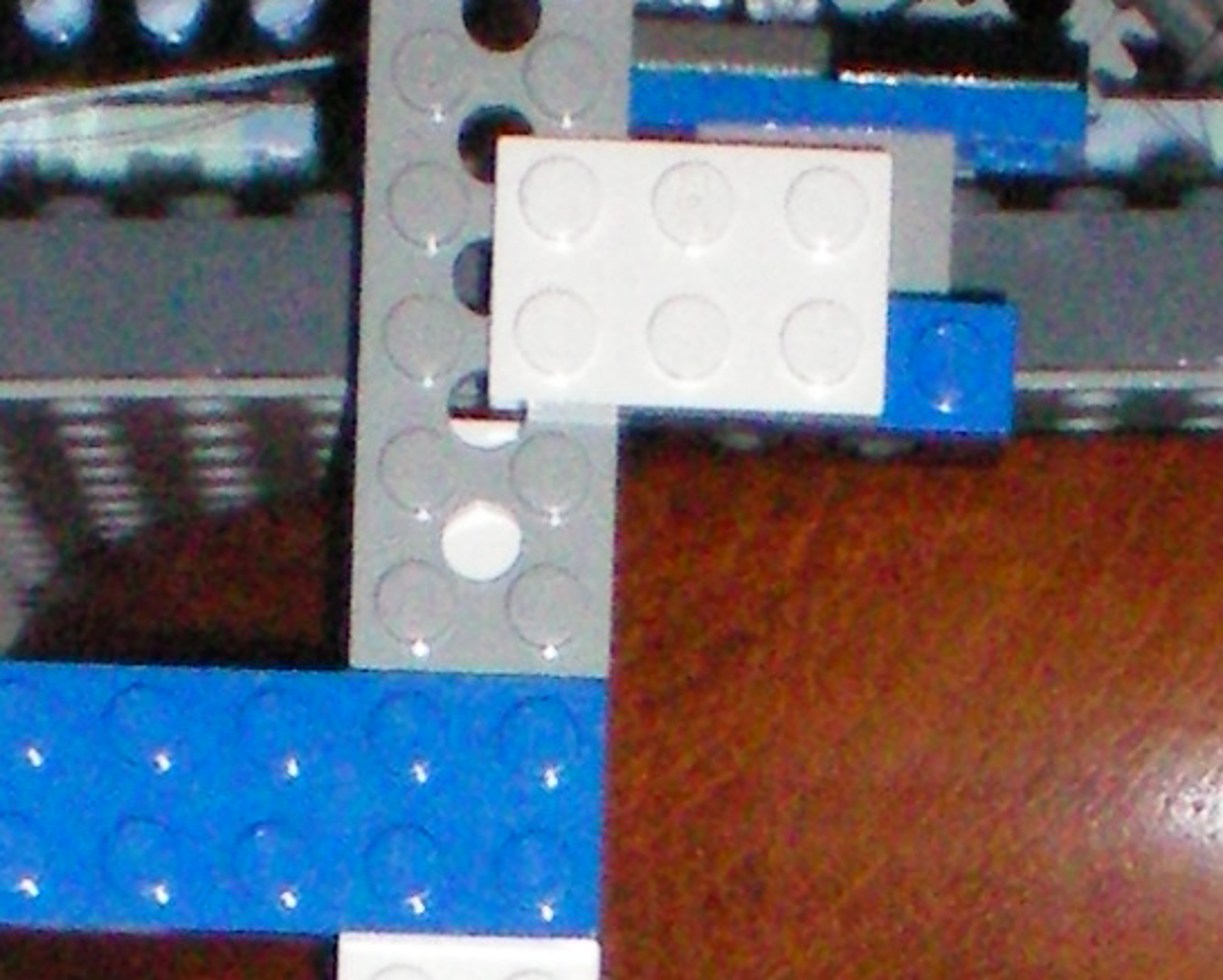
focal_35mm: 218
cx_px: 733
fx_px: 7896
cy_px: 2544
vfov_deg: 6.7
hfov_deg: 8.9
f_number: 4.6
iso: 400
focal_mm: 6.3
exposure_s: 1/60
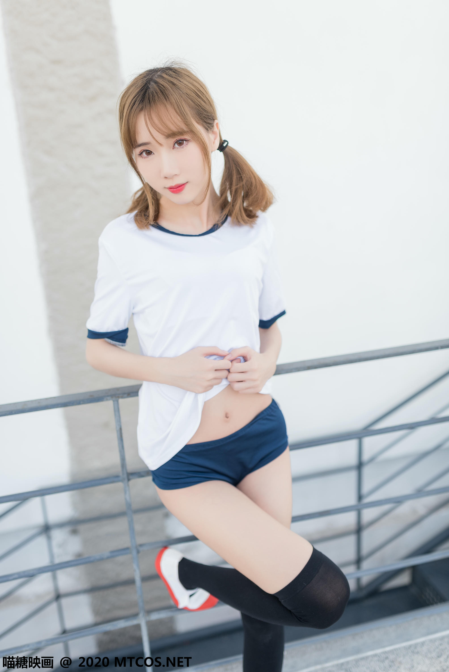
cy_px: 336
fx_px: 654
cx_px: 224
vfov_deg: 54.4
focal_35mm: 35
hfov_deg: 37.9
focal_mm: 35
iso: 100
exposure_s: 1/320
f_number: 2
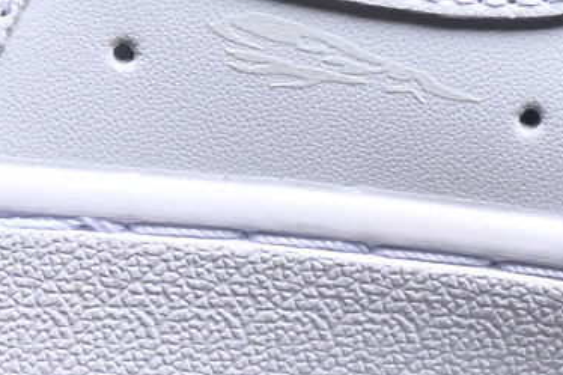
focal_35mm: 559
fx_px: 8738
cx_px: 622
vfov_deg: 2.5
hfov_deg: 3.7
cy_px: -277
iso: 160
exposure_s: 1/50
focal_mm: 50
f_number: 6.3
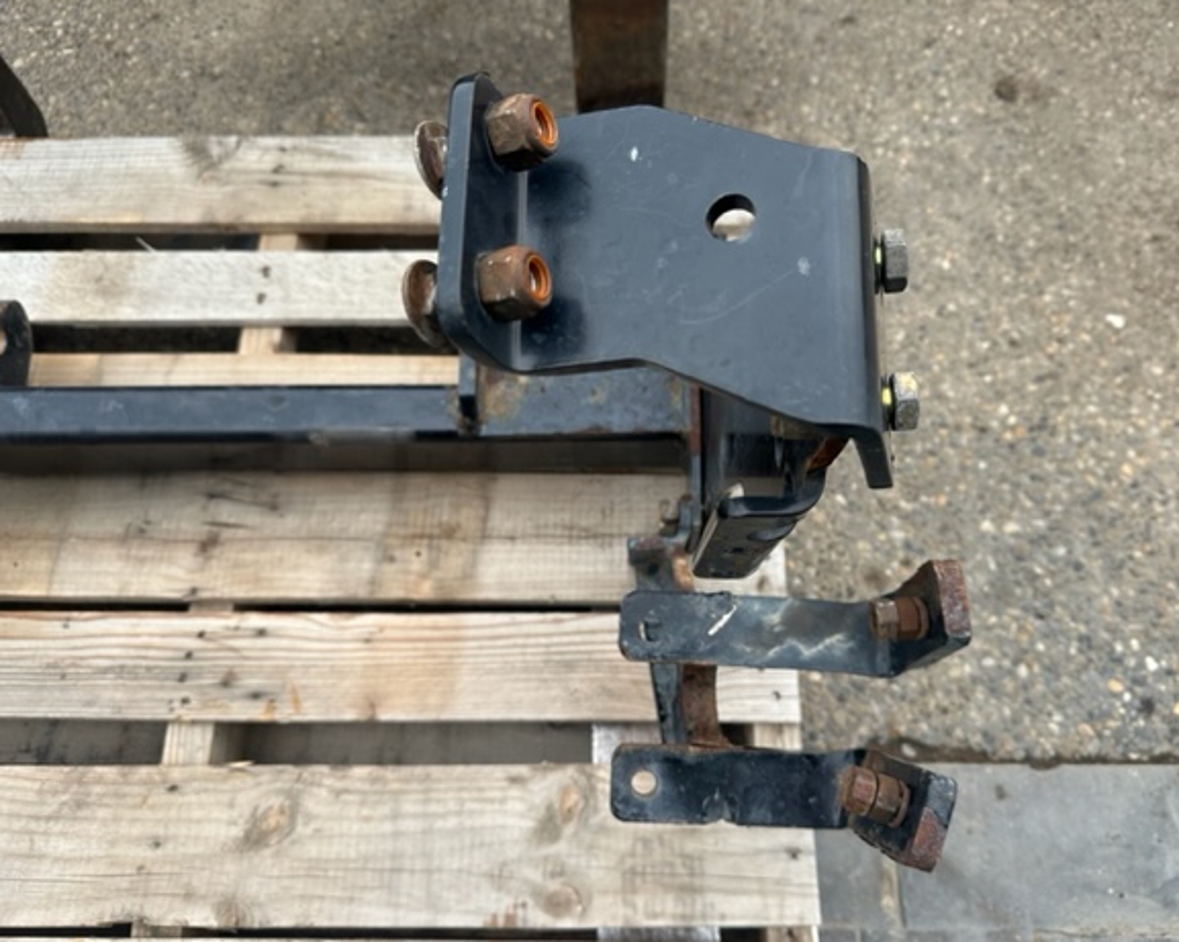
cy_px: 468
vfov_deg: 54.9
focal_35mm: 26
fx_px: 907
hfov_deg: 65.9
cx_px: 652
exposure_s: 1/779
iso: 80
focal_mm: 6.86
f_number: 1.78
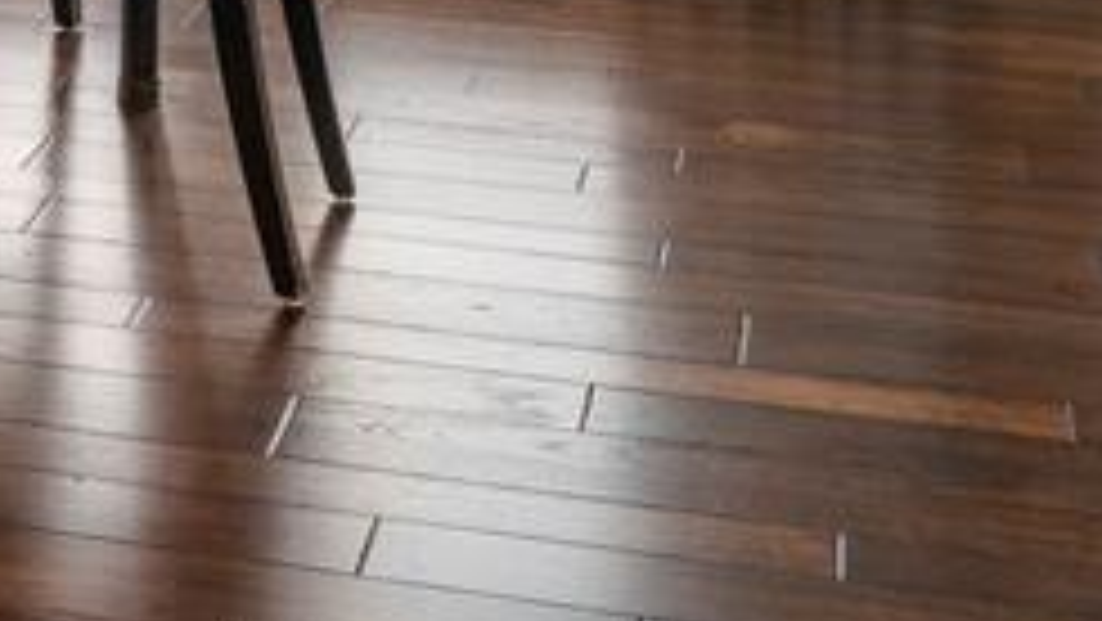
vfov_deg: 10.3
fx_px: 3069
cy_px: -765
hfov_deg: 19.2
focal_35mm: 105
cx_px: -220
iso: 800
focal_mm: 24
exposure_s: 1/1.25
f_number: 9
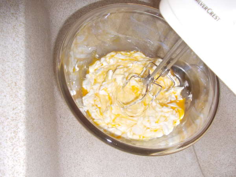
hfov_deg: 63.4
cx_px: 118
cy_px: 88
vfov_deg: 49.7
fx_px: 191
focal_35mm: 28
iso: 140
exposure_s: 1/25
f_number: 2.7
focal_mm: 4
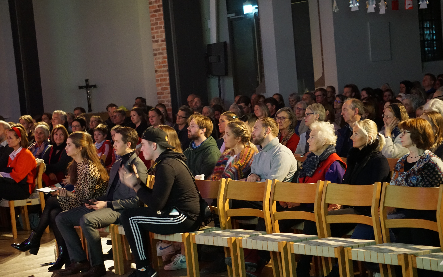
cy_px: 136
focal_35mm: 85
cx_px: 222
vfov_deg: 15.5
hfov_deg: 24.5
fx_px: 1020
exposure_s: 1/13
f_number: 4.5
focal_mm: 55
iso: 3200
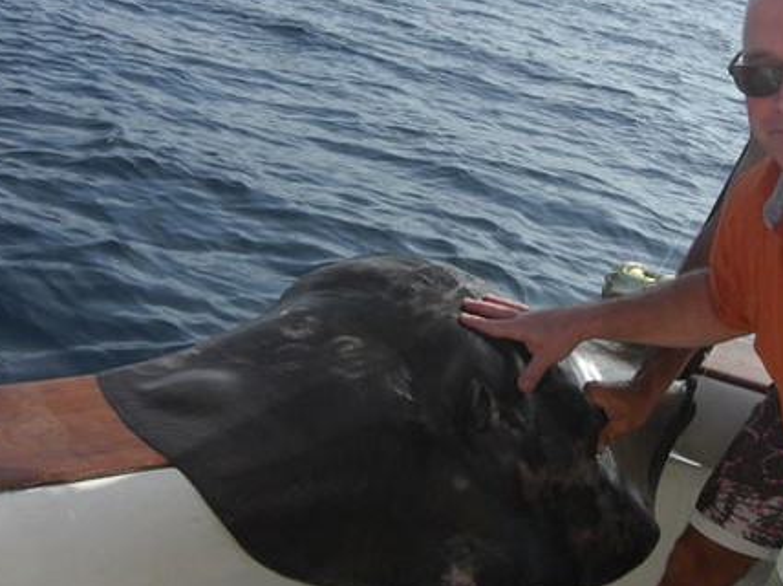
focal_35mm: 56
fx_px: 1265
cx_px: 563
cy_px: 238
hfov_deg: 33.8
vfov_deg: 26.0
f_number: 4
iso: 80
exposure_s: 1/800
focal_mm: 7.9
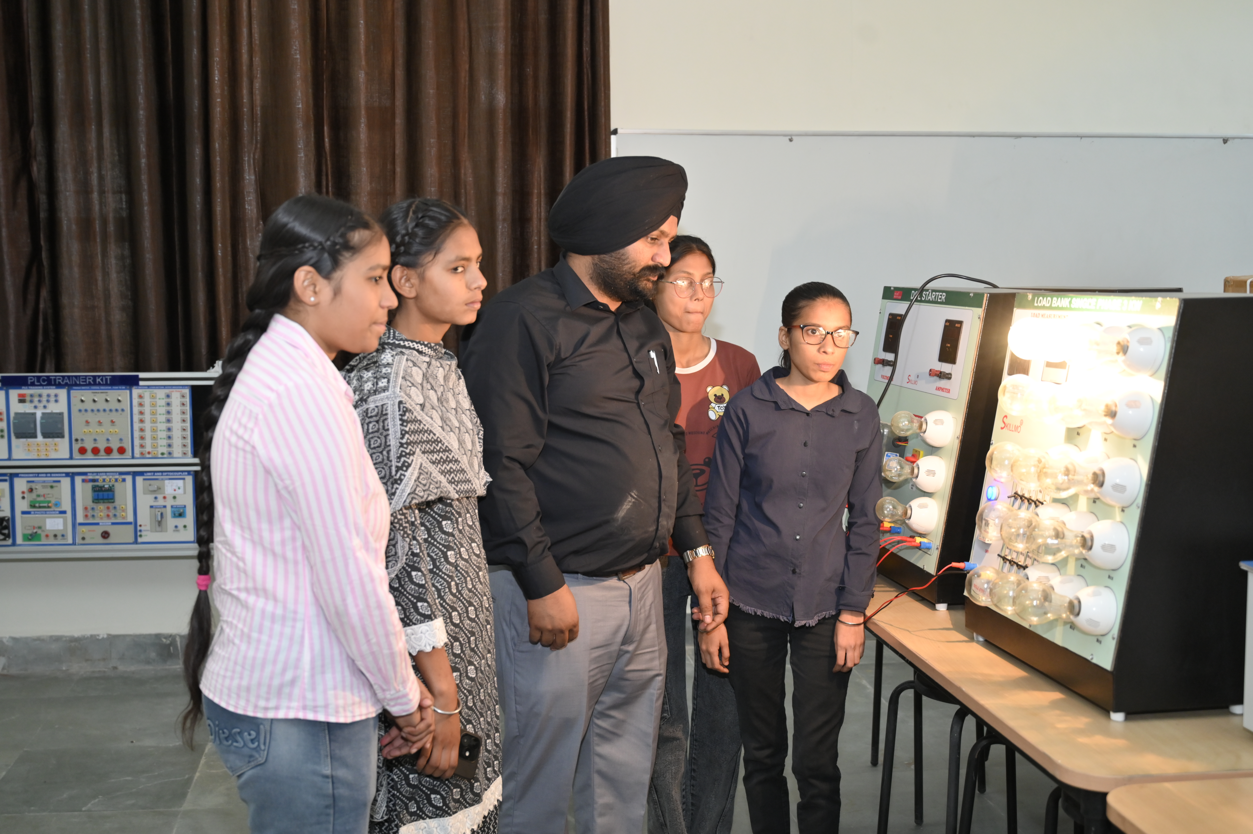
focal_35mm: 42
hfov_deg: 46.4
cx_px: 626
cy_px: 417
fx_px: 1461
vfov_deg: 31.9
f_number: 4
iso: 1250
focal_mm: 42
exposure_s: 1/160
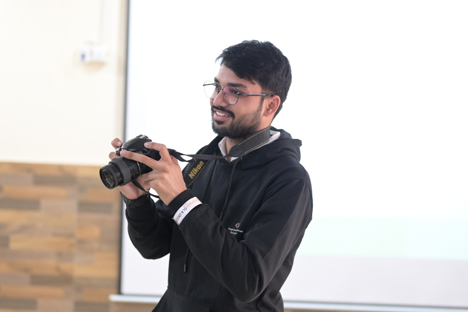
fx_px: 975
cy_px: 156
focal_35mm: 75
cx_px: 234
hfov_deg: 27.0
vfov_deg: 18.2
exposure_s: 1/125
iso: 2000
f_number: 1.8
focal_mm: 50
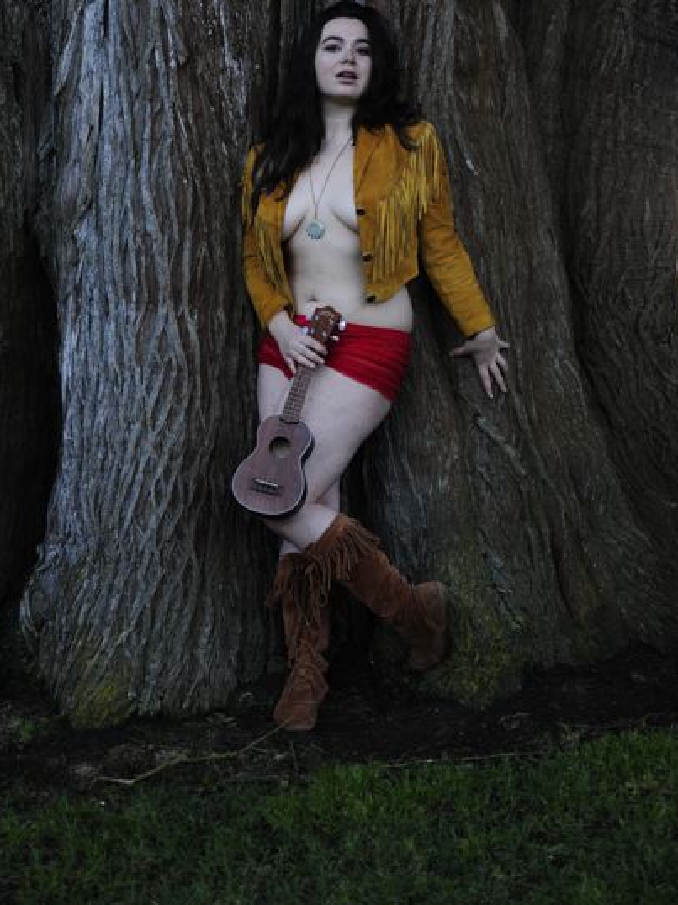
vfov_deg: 17.3
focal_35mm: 114
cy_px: 444
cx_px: 327
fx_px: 2979
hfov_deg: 13.0
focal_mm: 100
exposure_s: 1/125
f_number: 5.6
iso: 400
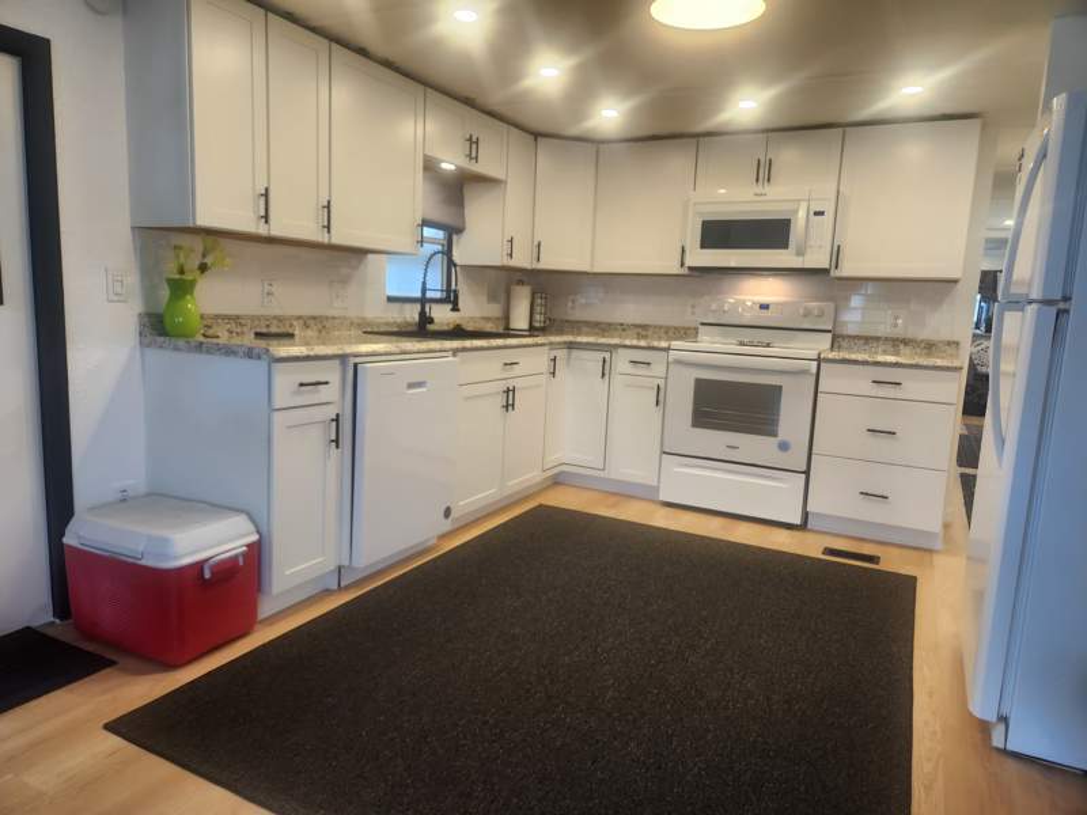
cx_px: 544
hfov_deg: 73.9
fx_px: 722
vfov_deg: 58.9
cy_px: 408
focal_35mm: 23
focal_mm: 5.4
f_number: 1.8
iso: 125
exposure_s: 1/120
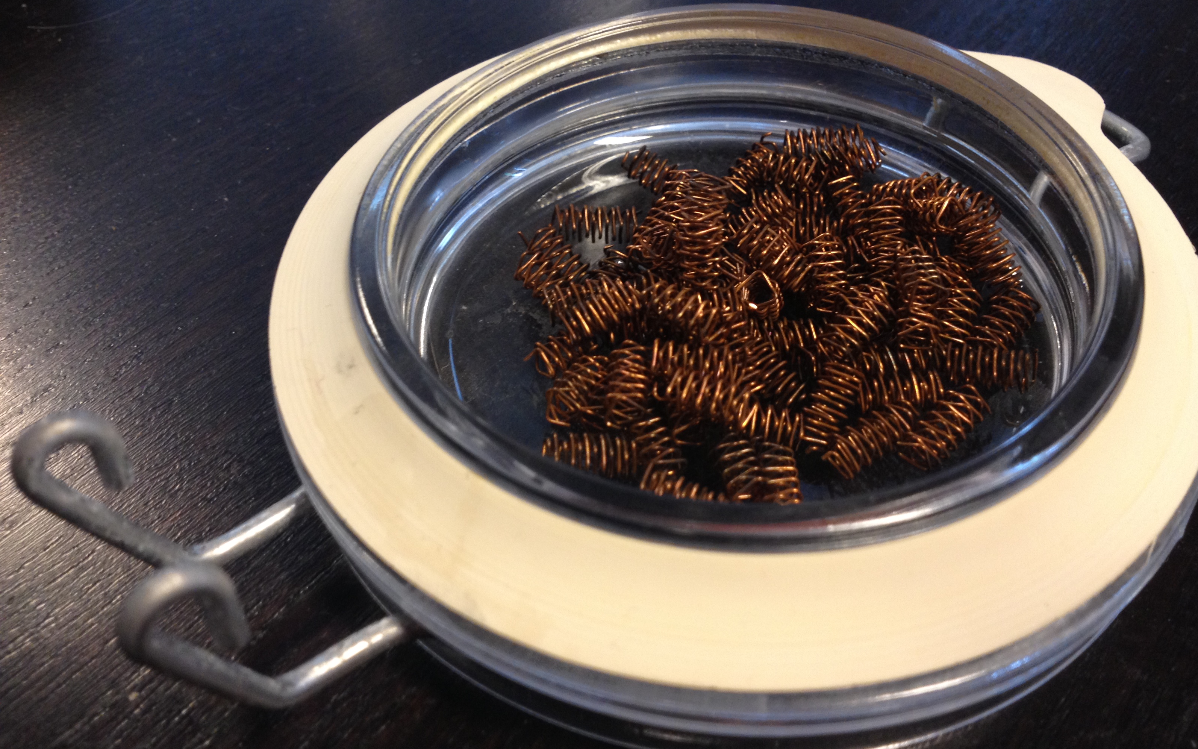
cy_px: 335
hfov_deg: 51.5
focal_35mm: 38
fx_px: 1241
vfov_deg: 33.6
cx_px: 613
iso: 100
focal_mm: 4.28
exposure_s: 1/20
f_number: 2.4
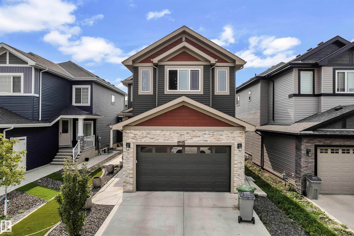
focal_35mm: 22
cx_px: 177
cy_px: 118
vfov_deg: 57.2
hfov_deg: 78.6
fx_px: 216
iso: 110
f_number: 2.4
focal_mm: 8.38
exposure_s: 1/8000
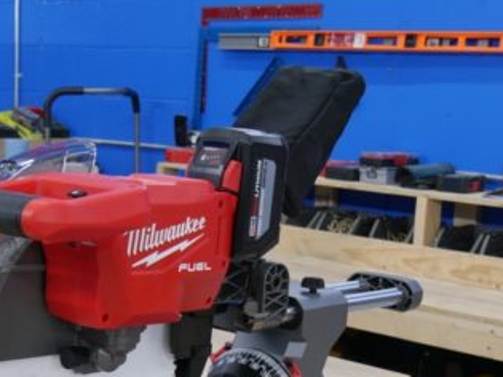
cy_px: 398
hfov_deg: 23.2
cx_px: 168
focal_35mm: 84
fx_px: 1220
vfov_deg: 17.1
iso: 640
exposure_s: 1/60
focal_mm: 19
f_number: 3.8
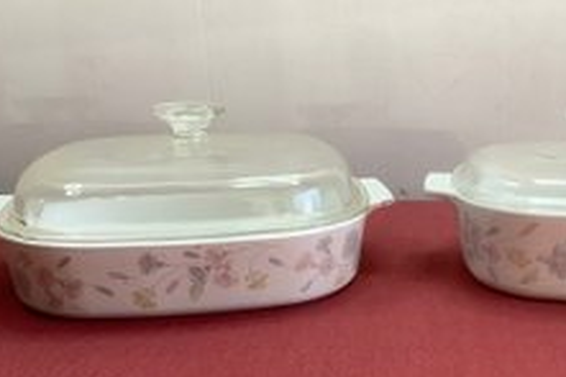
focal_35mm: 50
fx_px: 786
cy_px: 245
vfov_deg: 26.8
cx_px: 380
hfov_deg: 39.1
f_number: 2.4
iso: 50
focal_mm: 3.3
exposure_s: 1/60
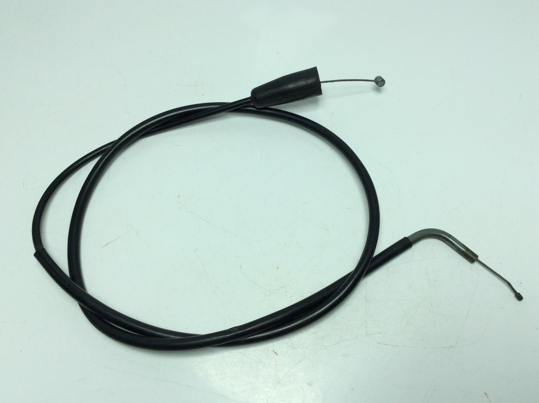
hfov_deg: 56.9
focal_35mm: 32
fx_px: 498
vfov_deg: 44.1
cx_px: 270
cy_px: 202
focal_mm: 3.3
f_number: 2.4
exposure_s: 1/590
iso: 32
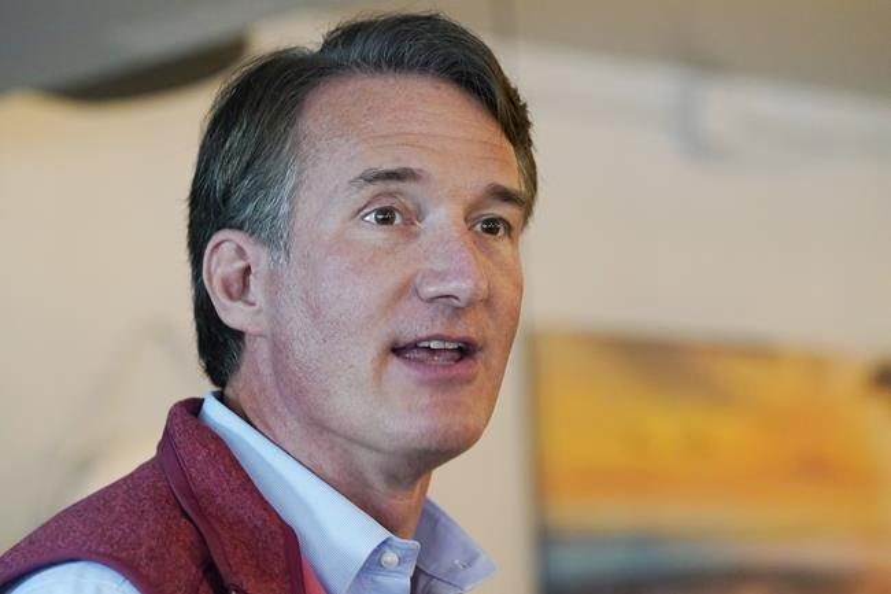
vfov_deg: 10.1
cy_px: 297
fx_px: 3365
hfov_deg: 15.1
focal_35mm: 136
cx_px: 446
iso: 6400
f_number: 5
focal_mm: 136
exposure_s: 1/125
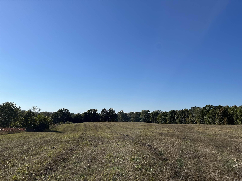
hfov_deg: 67.3
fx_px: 182
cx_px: 121
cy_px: 90
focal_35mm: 26
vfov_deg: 53.1
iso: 50
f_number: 1.6
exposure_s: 1/6494
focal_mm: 5.1
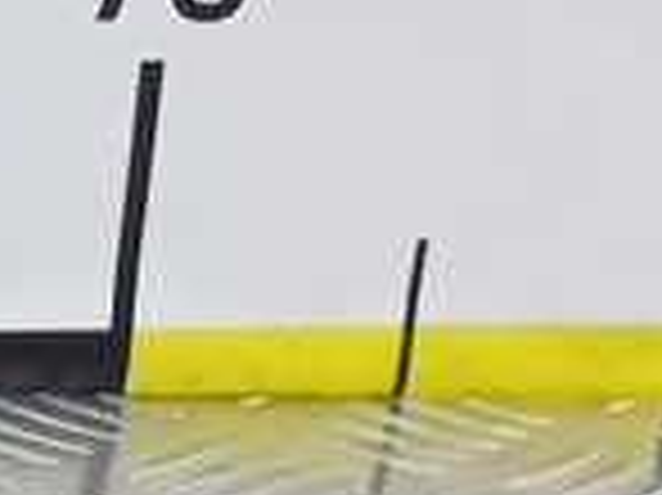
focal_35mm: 160
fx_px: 3057
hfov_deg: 11.1
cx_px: -698
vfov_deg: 7.9
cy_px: 1534
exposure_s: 1/50
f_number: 1.6
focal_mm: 4.11
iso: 161
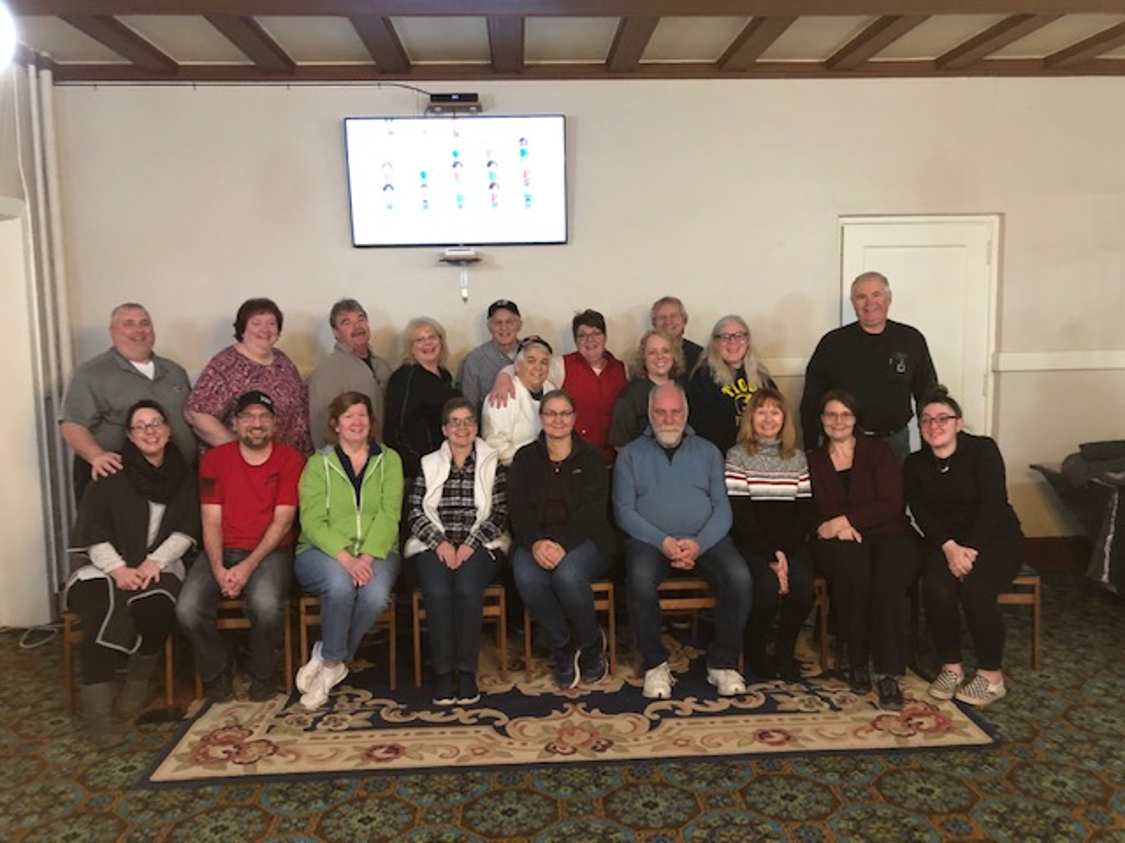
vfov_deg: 49.7
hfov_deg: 63.4
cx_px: 562
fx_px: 910
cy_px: 422
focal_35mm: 28
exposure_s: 1/4
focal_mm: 3.99
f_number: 1.8
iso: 80
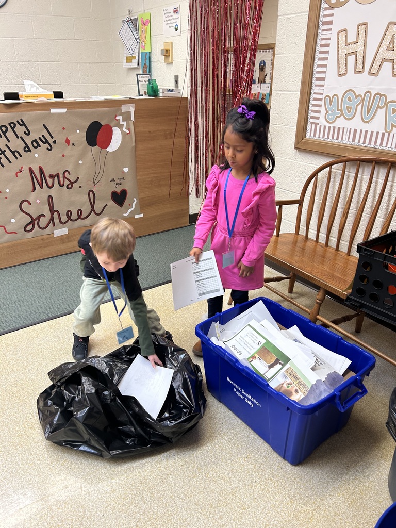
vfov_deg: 67.3
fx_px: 397
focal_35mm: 26
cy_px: 264
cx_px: 198
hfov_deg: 53.1
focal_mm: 5.7
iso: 64
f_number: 1.5
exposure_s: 1/60
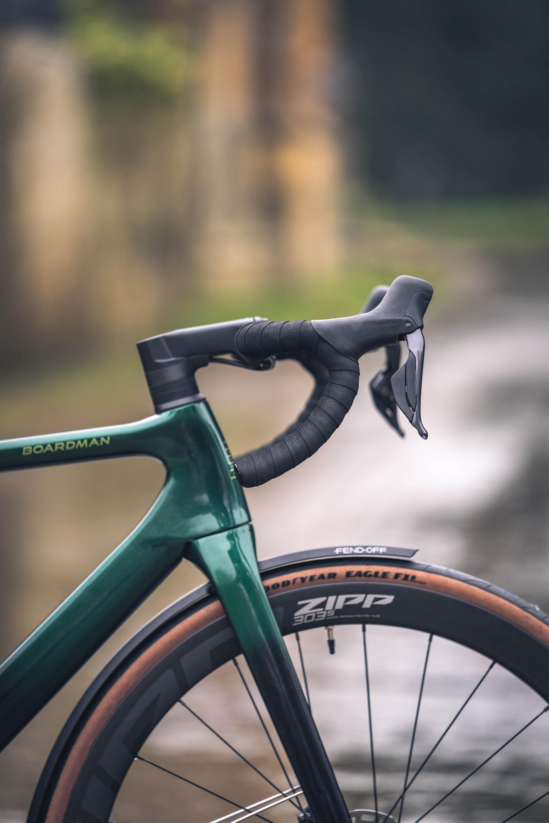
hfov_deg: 7.3
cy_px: 412
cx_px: 274
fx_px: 4323
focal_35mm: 189
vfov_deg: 10.9
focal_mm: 189
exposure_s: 1/400
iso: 2000
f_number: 2.8
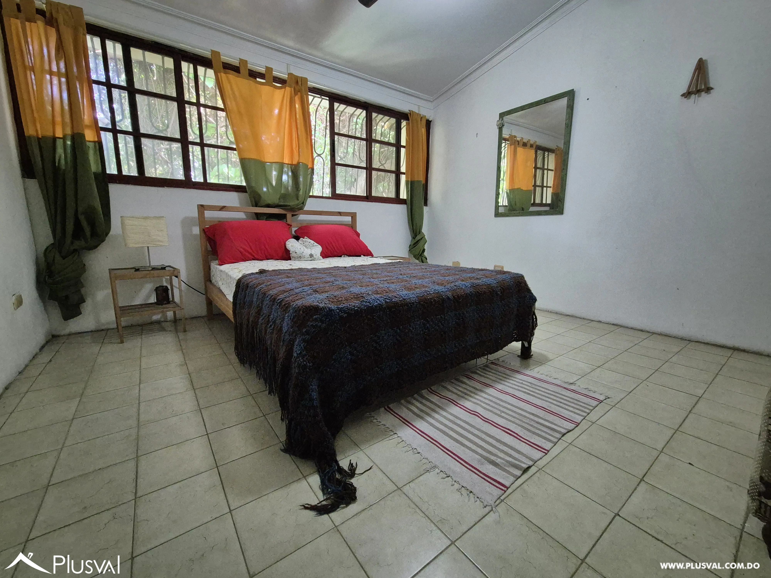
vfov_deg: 89.9
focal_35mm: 13
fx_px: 290
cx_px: 386
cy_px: 289
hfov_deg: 106.2
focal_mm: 2.2
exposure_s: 1/60
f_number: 2.2
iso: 1600
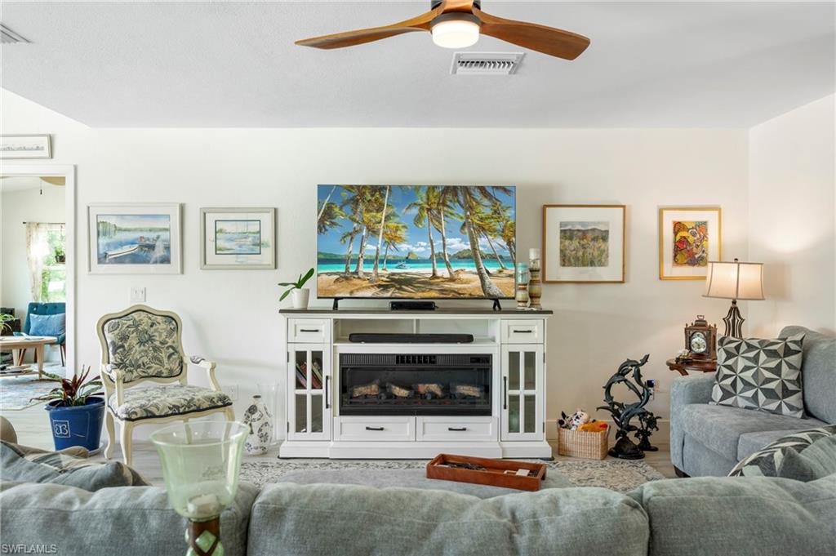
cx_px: 418
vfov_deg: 50.3
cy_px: 278
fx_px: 592
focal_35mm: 26
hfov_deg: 70.5
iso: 100
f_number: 8
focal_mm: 25.5
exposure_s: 1.3
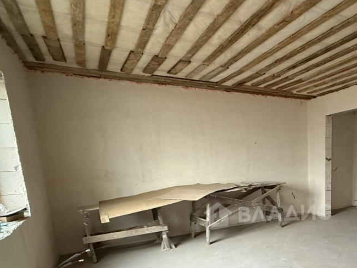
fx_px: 279
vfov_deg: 48.6
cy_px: 212
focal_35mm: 27
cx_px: 268
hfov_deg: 61.6
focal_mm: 2.22
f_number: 2.2
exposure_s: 1/60
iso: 500
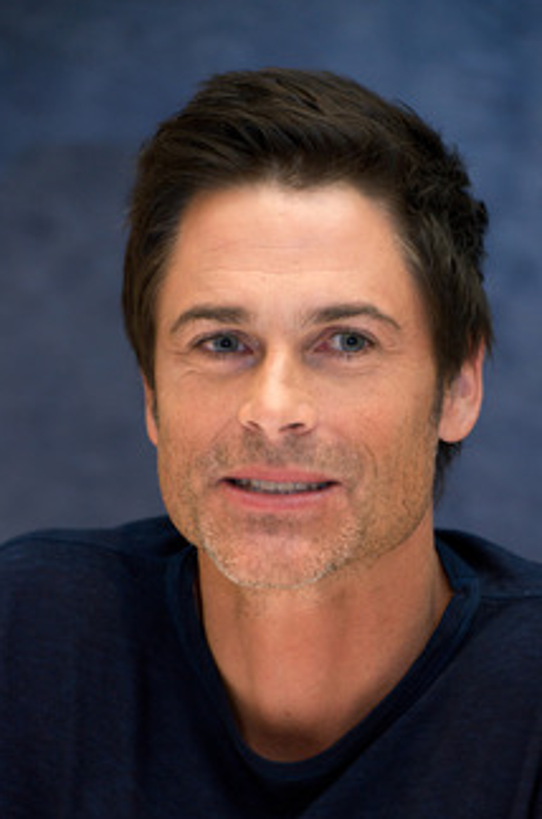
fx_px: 3787
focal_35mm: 167
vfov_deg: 12.3
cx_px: 331
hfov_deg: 8.2
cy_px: 497
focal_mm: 135
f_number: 5.6
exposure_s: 1/60
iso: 2000
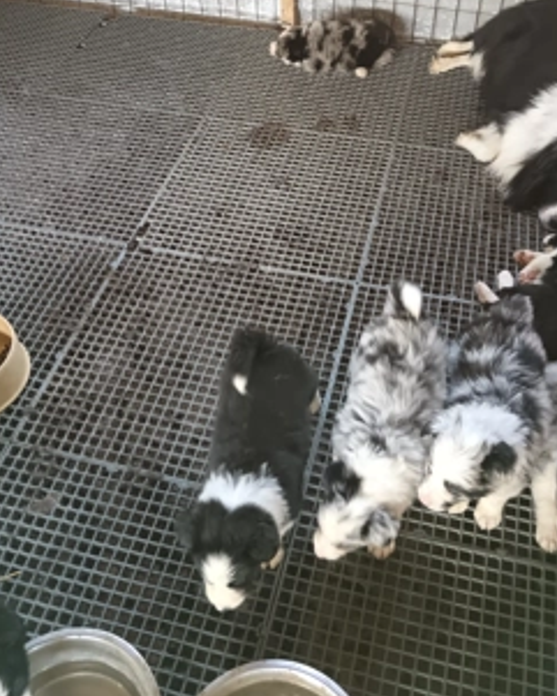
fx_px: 721
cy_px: 280
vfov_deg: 51.2
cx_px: 298
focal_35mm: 35
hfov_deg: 42.2
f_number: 1.9
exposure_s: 1/100
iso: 1910
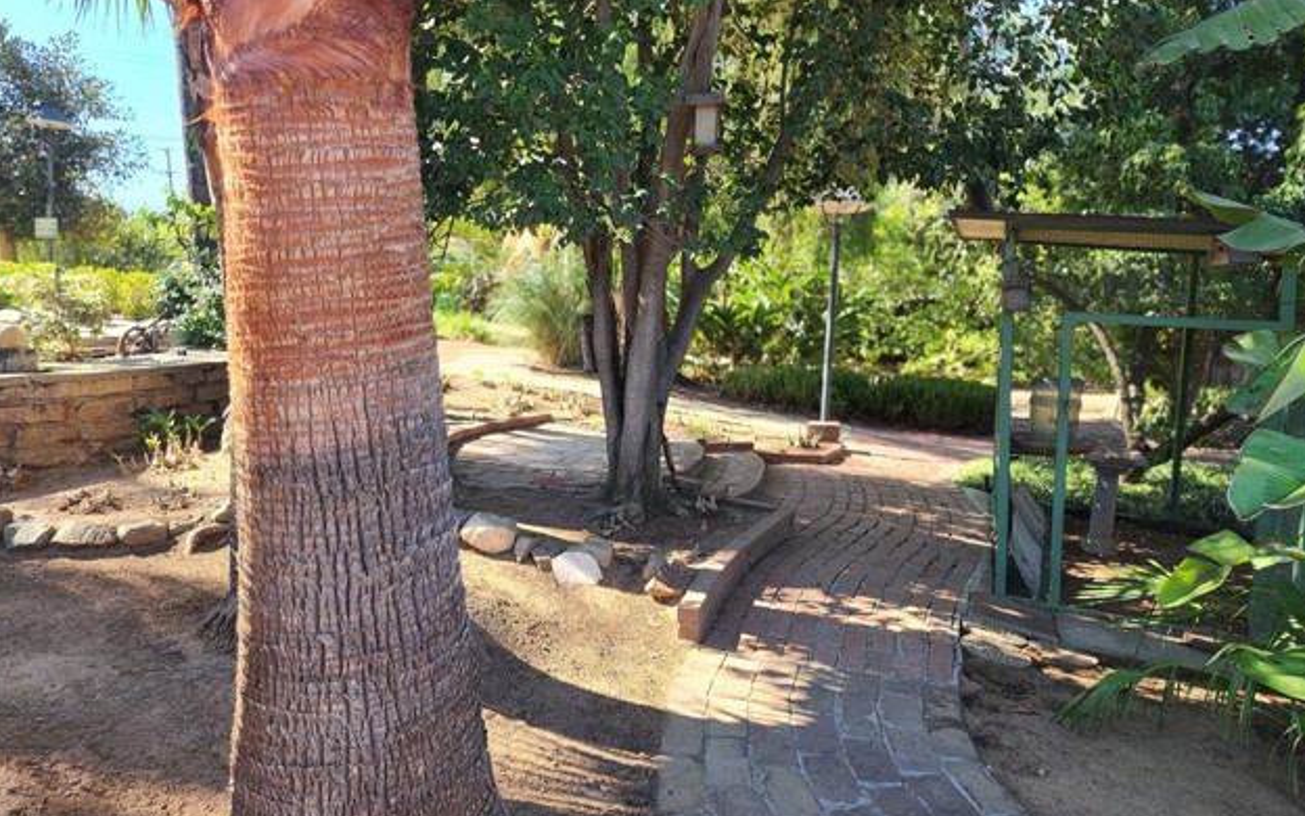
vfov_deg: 49.3
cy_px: 398
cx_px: 650
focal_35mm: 25
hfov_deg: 72.5
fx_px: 889
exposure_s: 1/120
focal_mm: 6.4
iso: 20
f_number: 1.8
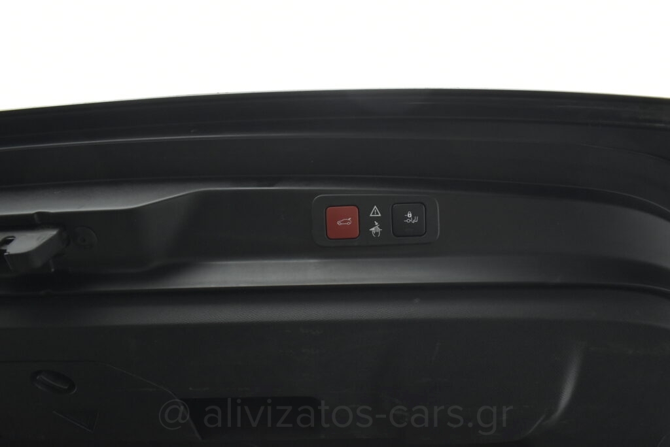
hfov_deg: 67.4
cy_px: 224
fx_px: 503
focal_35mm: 27
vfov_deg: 48.0
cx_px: 335
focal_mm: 18
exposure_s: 1/100
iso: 1600
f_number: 3.5
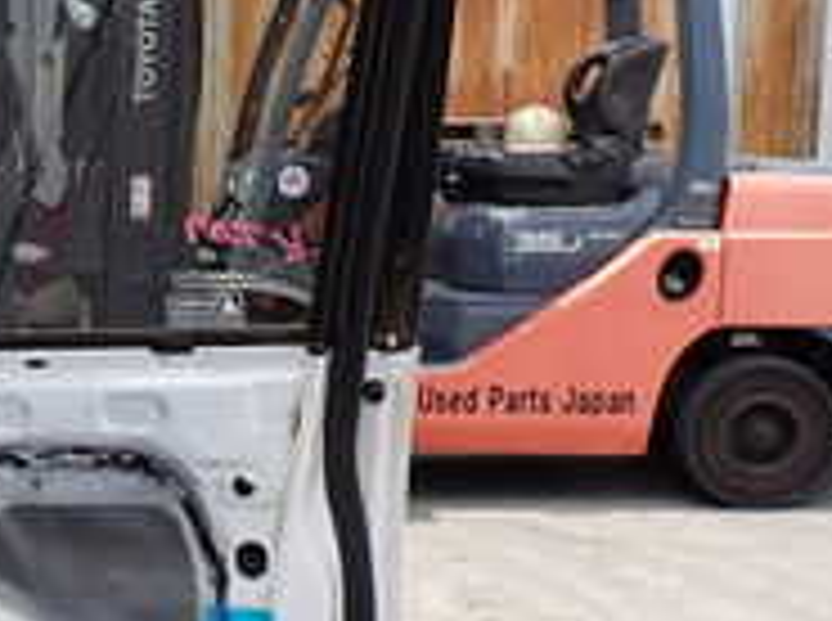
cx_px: -162
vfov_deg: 16.2
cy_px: 387
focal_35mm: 91
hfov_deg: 20.2
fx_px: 2183
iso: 100
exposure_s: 1/800
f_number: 3.2
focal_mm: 5.05
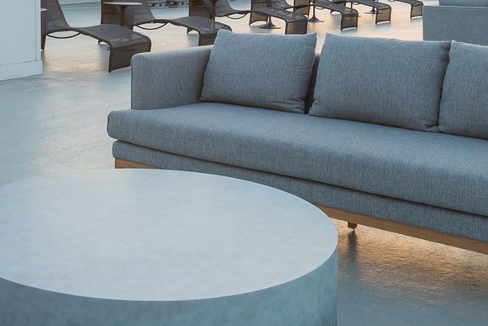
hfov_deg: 37.4
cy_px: -33
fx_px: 705
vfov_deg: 24.3
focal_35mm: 52
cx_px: 130
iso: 500
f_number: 8
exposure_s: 1/125
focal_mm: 16
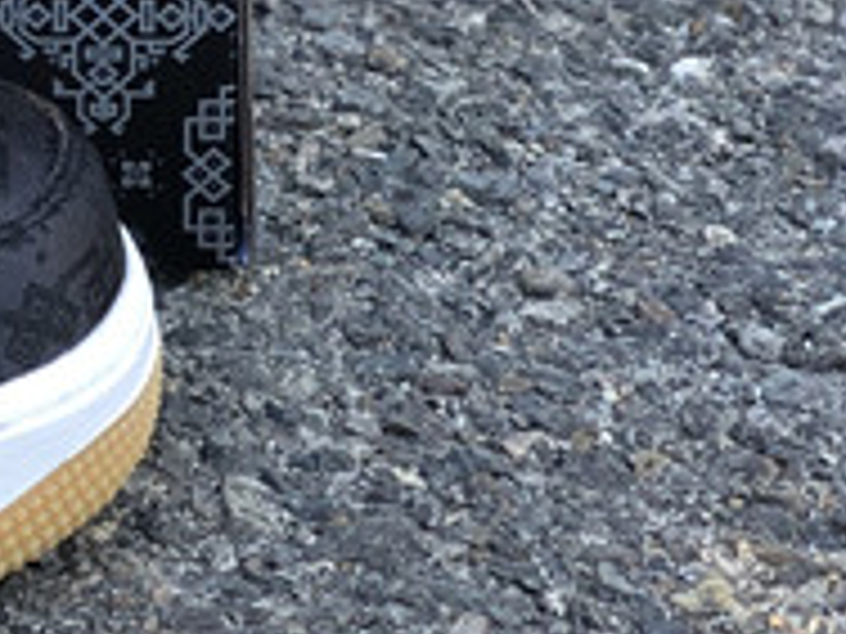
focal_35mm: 205
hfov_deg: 9.1
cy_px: -348
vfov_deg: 7.1
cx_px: -796
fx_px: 5010
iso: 25
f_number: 2.4
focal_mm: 6
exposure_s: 1/120
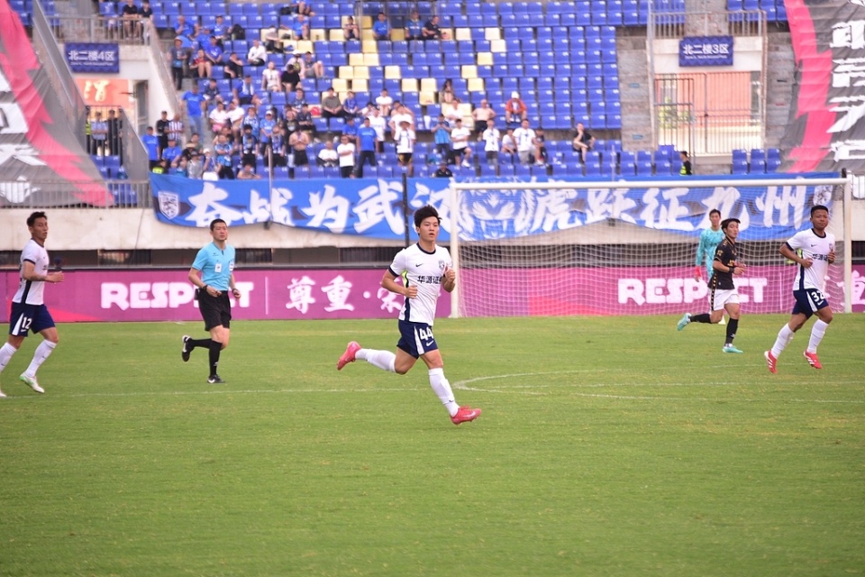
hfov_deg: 8.6
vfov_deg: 5.7
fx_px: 5766
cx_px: 432
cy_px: 288
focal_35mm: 240
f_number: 5.3
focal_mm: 240
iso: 1250
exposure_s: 1/640
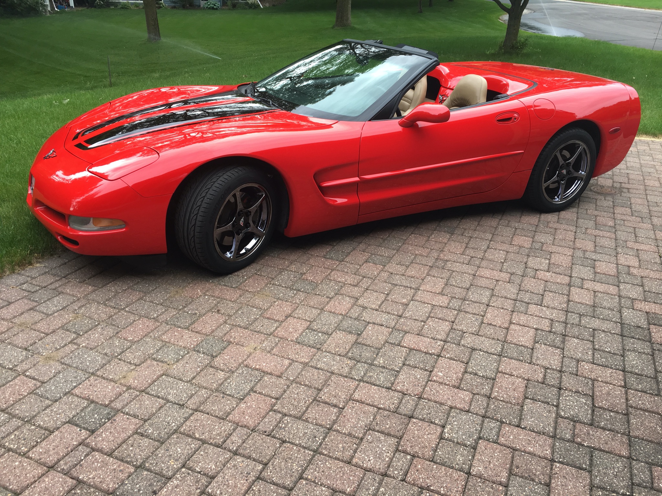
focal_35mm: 29
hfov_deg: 61.7
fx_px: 555
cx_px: 331
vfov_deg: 48.2
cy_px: 248
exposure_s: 1/120
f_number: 2.2
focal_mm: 4.15
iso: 25
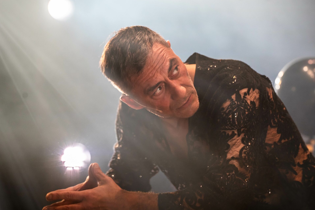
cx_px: 158
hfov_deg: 14.0
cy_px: 105
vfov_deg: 9.3
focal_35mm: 147
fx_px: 1286
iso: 1600
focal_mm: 146
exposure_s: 1/640
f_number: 4.5
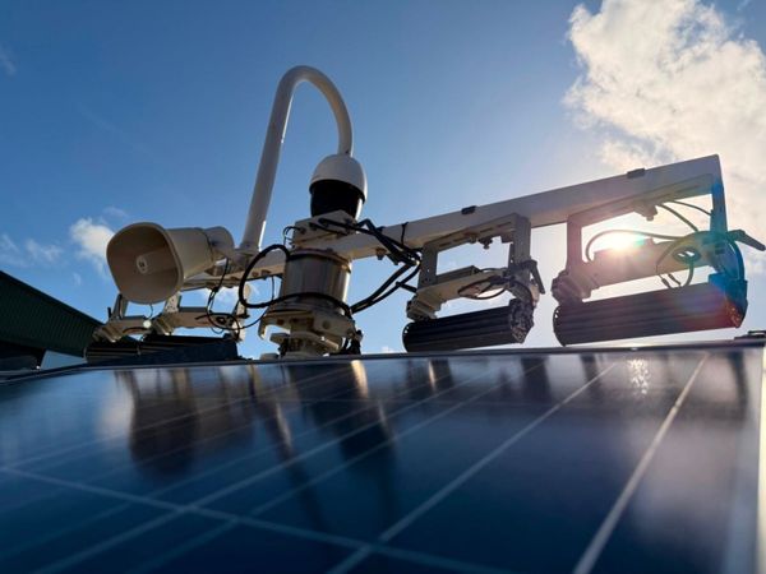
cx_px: 383
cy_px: 287
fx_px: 531
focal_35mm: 24
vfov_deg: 56.8
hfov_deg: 71.6
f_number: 1.78
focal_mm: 6.76
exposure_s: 1/11905
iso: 100
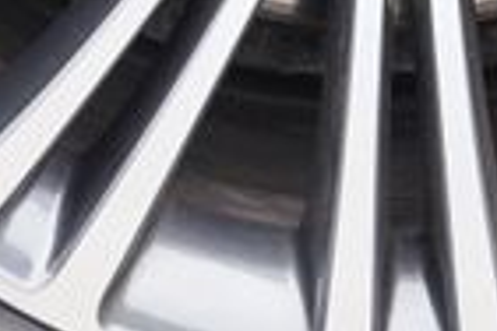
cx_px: 215
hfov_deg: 9.8
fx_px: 2913
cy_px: -491
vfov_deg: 6.2
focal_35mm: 211
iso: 160
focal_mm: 29
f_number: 4
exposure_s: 1/60
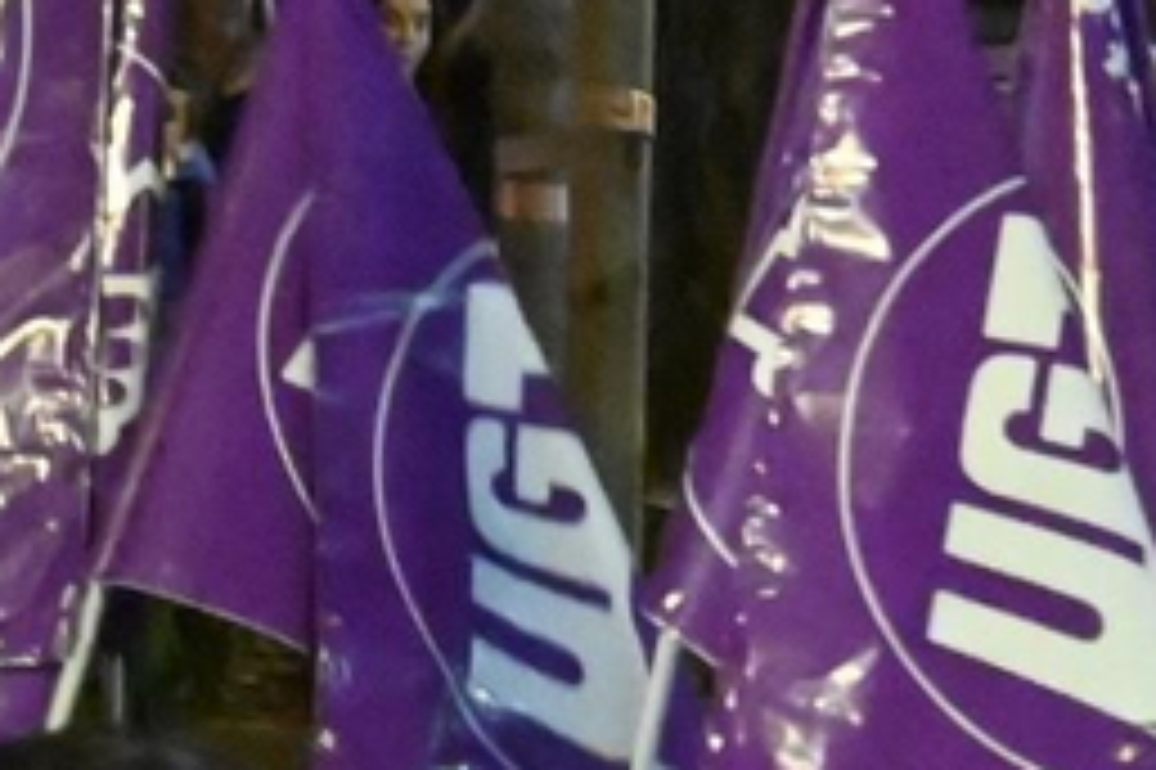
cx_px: -1507
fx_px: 20409
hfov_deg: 3.2
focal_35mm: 636
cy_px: -135
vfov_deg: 2.2
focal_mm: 68
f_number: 6.3
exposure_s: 1/80
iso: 20000
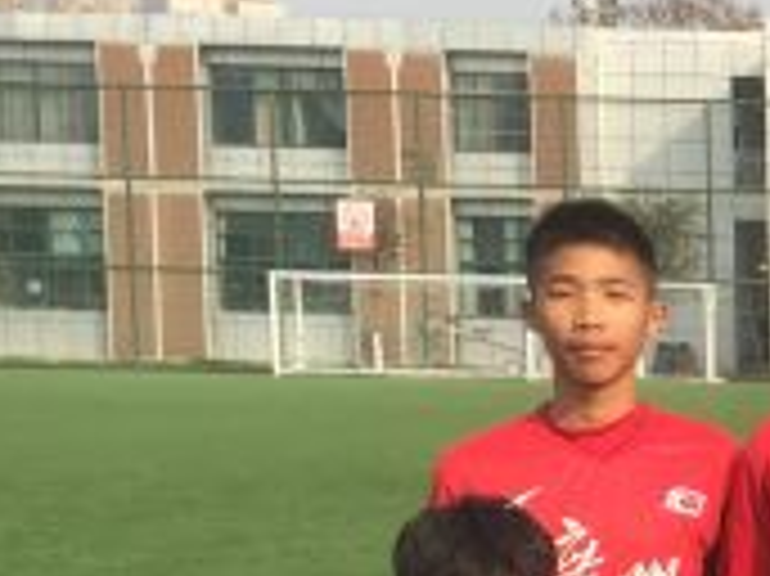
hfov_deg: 13.0
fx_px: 3023
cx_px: 1427
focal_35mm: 136
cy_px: 792
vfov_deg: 10.6
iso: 32
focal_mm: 4.15
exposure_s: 1/1236
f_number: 2.2
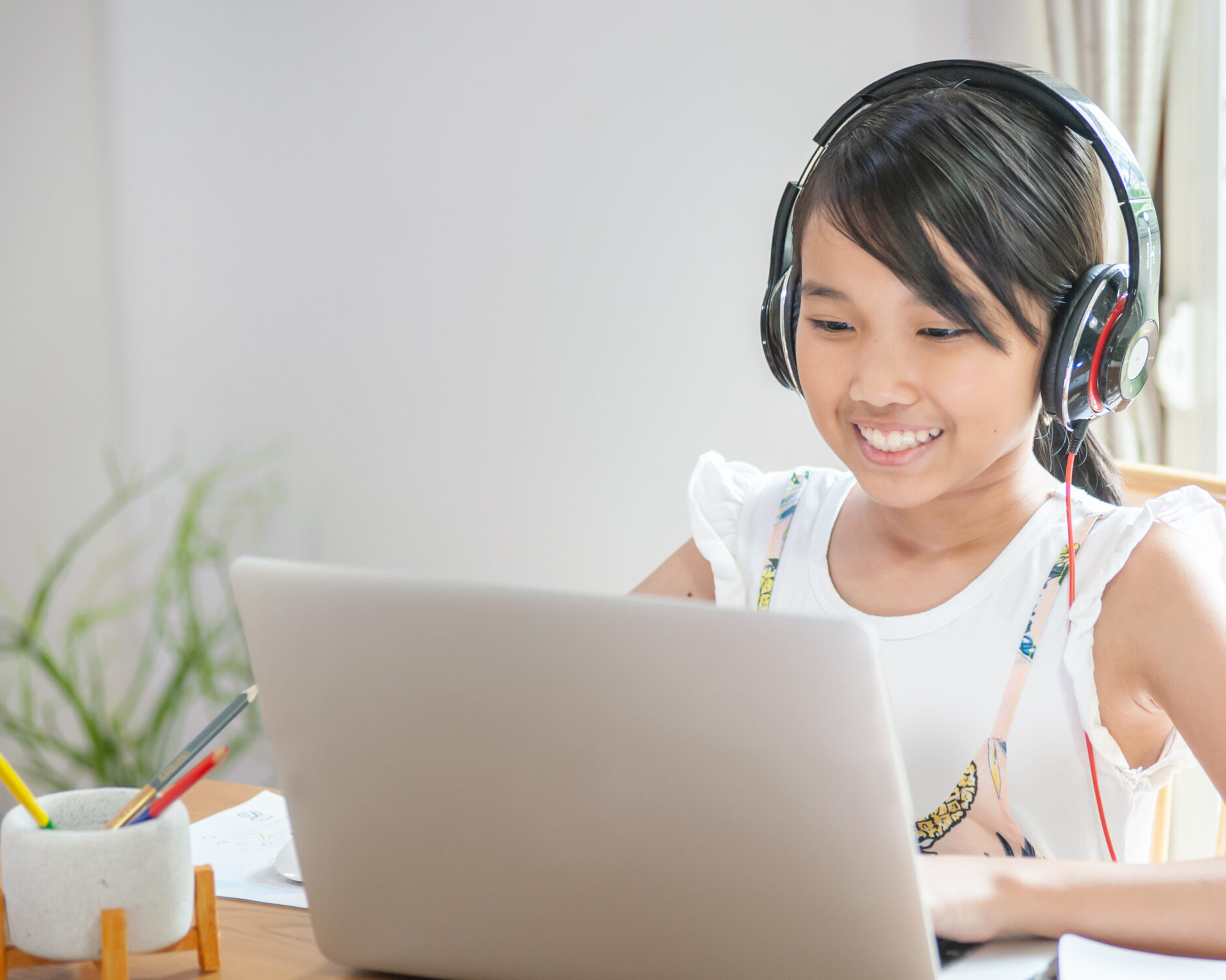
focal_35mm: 174
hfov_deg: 11.1
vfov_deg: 8.9
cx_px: 751
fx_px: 6313
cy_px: 551
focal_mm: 135
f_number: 3.2
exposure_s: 1/160
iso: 1000
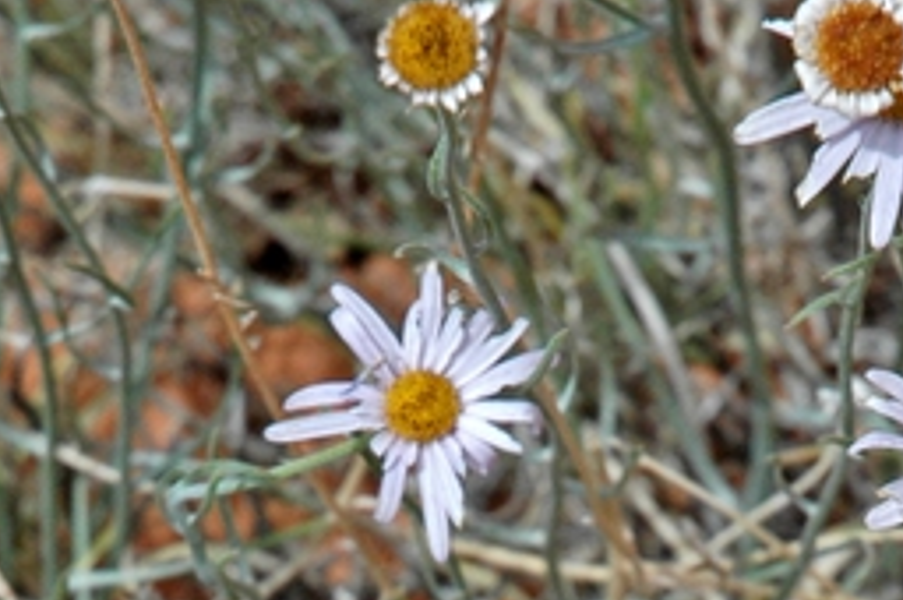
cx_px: 642
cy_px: 1154
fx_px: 10522
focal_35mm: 420
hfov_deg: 4.9
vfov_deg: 3.2
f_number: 9
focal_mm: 70
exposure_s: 1/320
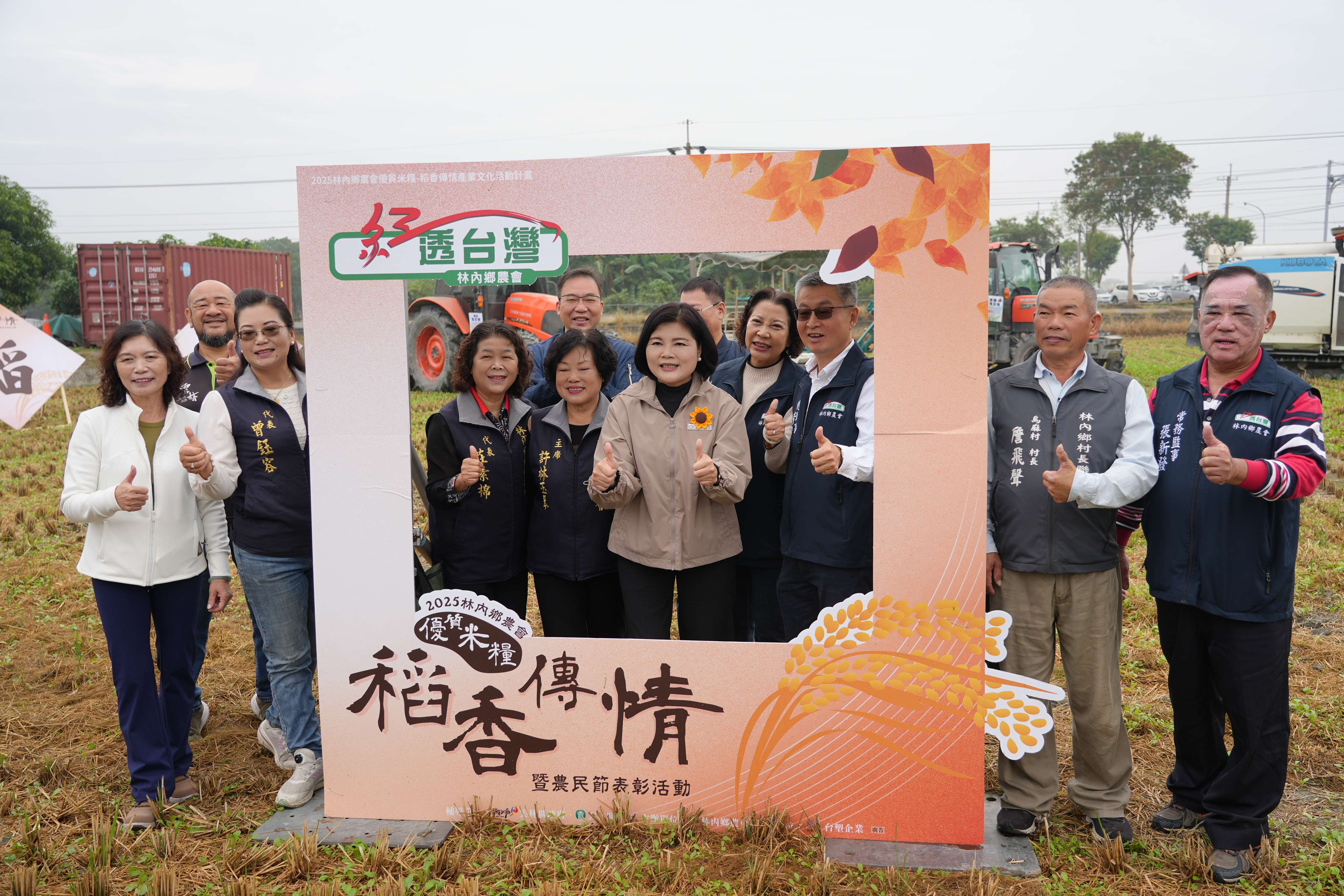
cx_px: 672
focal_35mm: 31
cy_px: 448
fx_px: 1157
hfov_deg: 60.3
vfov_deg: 42.3
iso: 100
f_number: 4
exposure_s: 1/250
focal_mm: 31
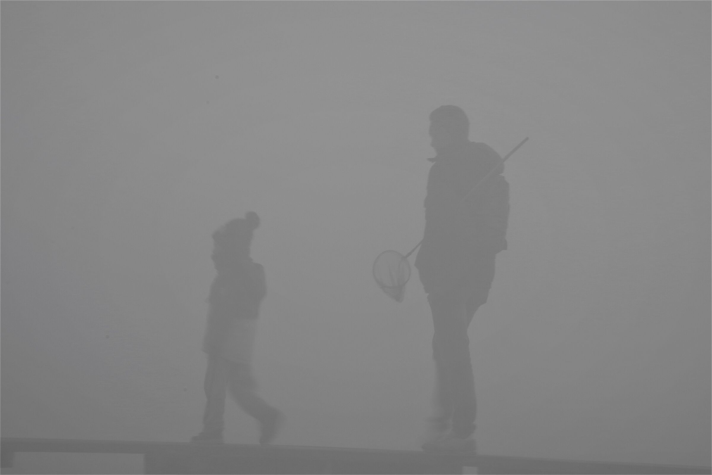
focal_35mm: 390
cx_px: 356
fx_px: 7713
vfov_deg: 3.5
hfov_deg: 5.3
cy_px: 238
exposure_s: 1/20
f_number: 22
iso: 100
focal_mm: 260
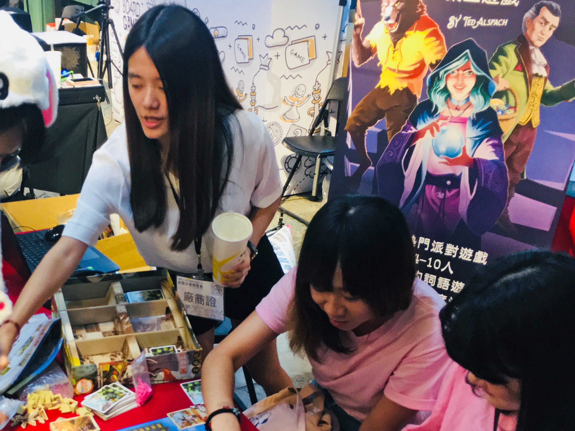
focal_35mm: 46
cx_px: 159
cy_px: 332
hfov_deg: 40.3
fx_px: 764
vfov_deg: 30.9
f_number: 2.2
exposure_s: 1/30
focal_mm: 4.15
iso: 125
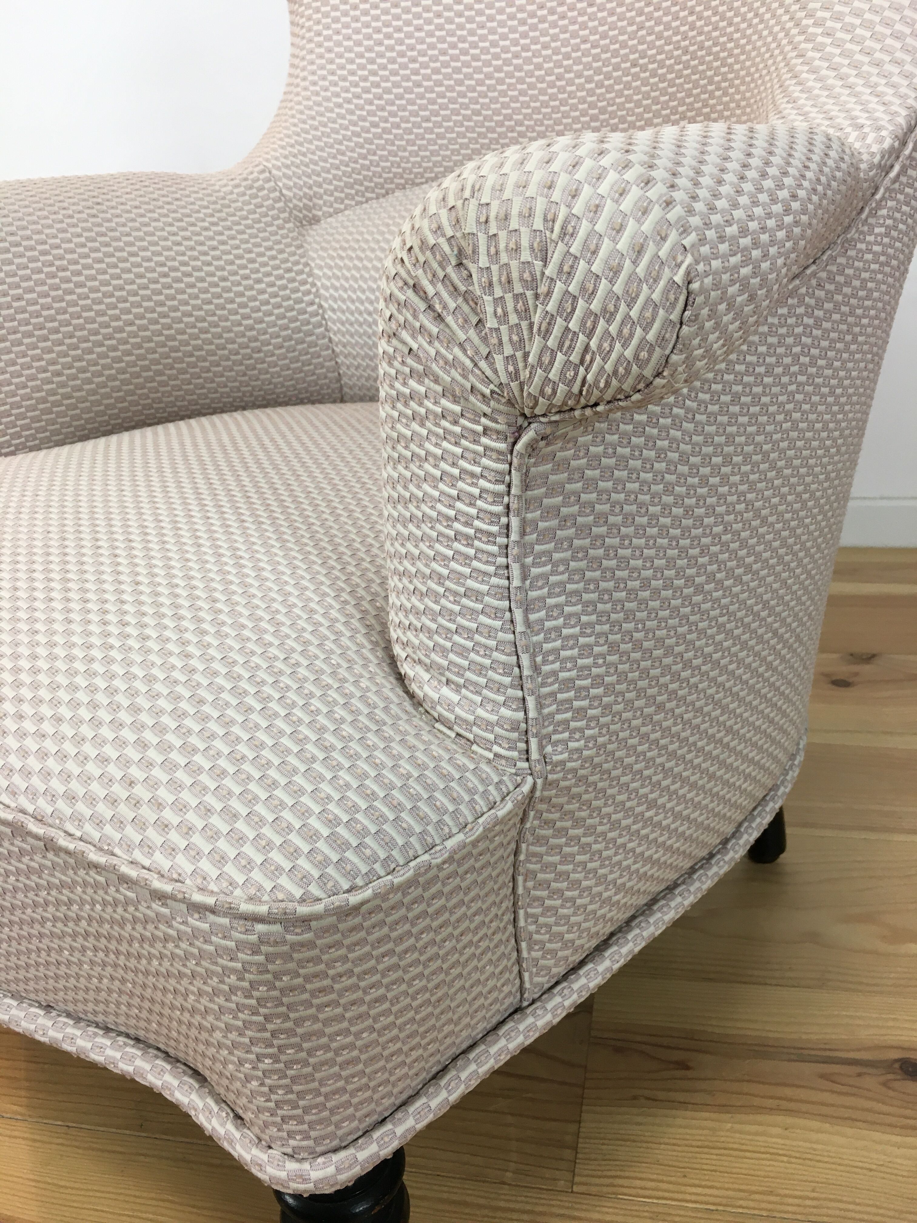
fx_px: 1024
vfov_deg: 61.7
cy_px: 612
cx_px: 458
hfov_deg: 48.2
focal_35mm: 29
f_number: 2.2
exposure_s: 1/33
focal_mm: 4.15
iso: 32
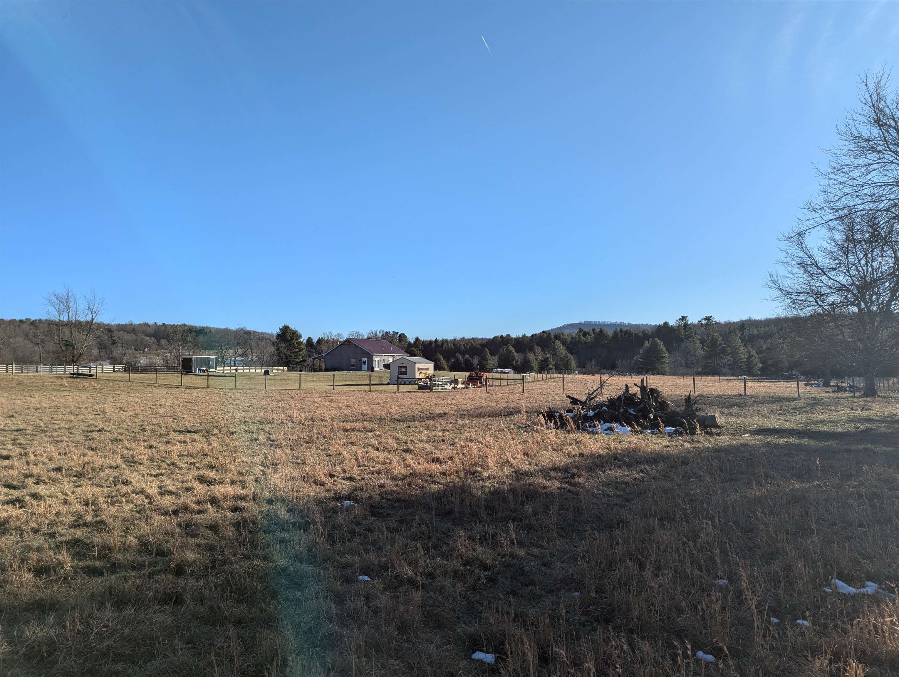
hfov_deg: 71.5
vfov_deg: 56.9
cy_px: 338
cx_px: 450
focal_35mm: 24
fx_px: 624
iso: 45
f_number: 1.85
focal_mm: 6.81
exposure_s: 1/2358
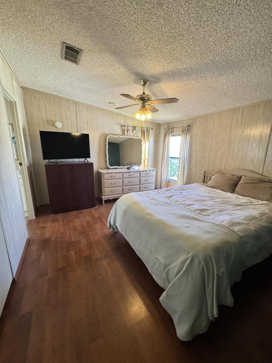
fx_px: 147
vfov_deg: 102.1
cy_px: 182
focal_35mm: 14
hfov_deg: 85.7
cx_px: 136
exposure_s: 1/120
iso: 320
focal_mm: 2.22
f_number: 2.2
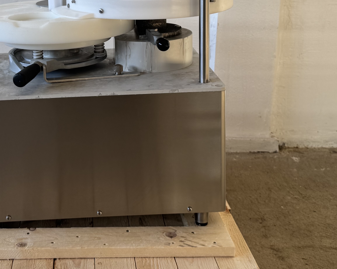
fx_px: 579
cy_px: 37
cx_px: 104
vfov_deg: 25.6
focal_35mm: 58
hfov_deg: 32.1
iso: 64
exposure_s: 1/121
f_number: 1.78
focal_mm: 6.76
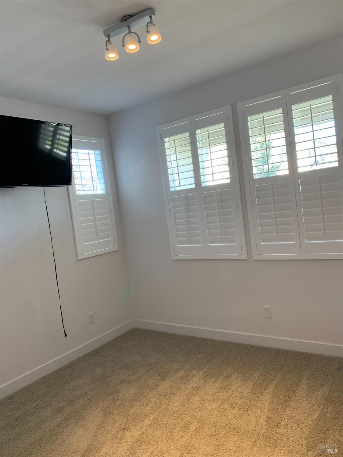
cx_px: 172
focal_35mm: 26
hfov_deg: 53.1
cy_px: 228
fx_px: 344
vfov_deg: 67.3
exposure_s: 1/60
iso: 64
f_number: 1.8
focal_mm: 4.25
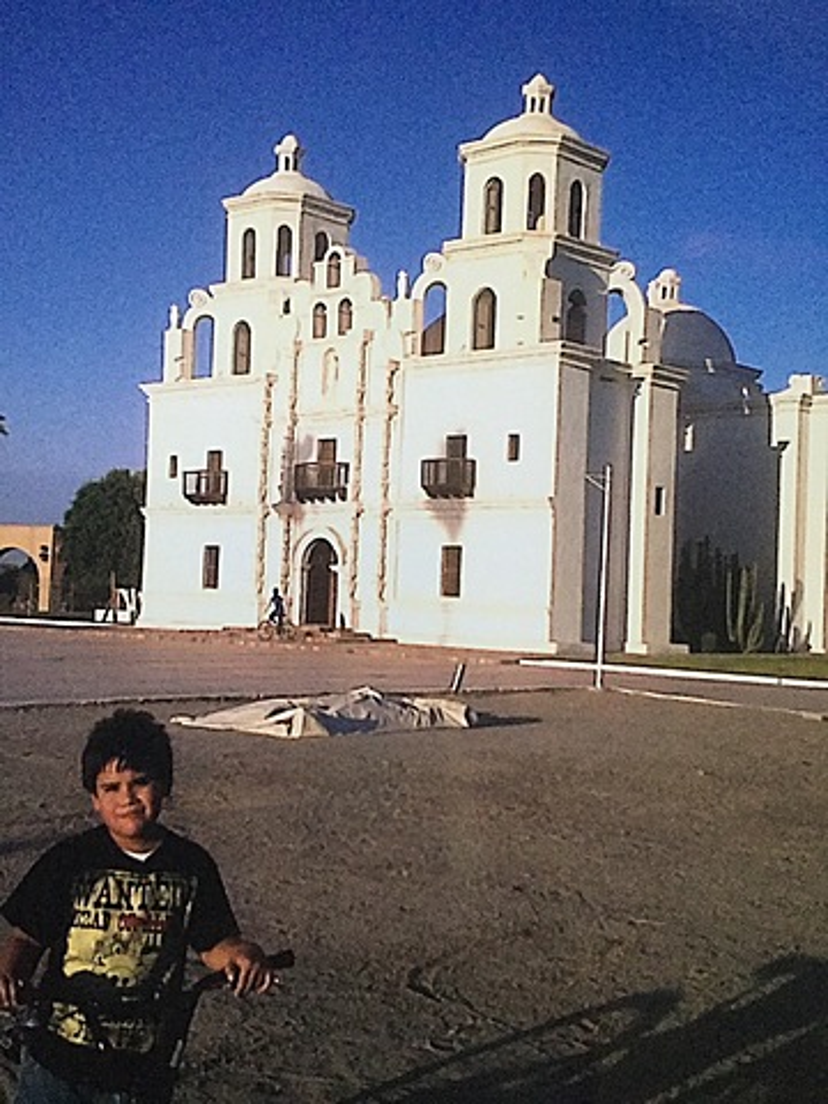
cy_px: 552
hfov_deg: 45.4
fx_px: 989
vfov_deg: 58.4
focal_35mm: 31
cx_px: 414
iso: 200
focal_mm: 3.3
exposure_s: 1/15
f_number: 2.4
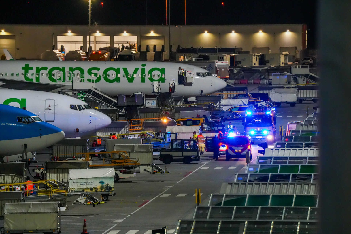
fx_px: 5109
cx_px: 176
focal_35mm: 524
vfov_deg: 2.6
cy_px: 117
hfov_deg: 3.9
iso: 10000
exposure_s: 1/50
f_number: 10
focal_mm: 524
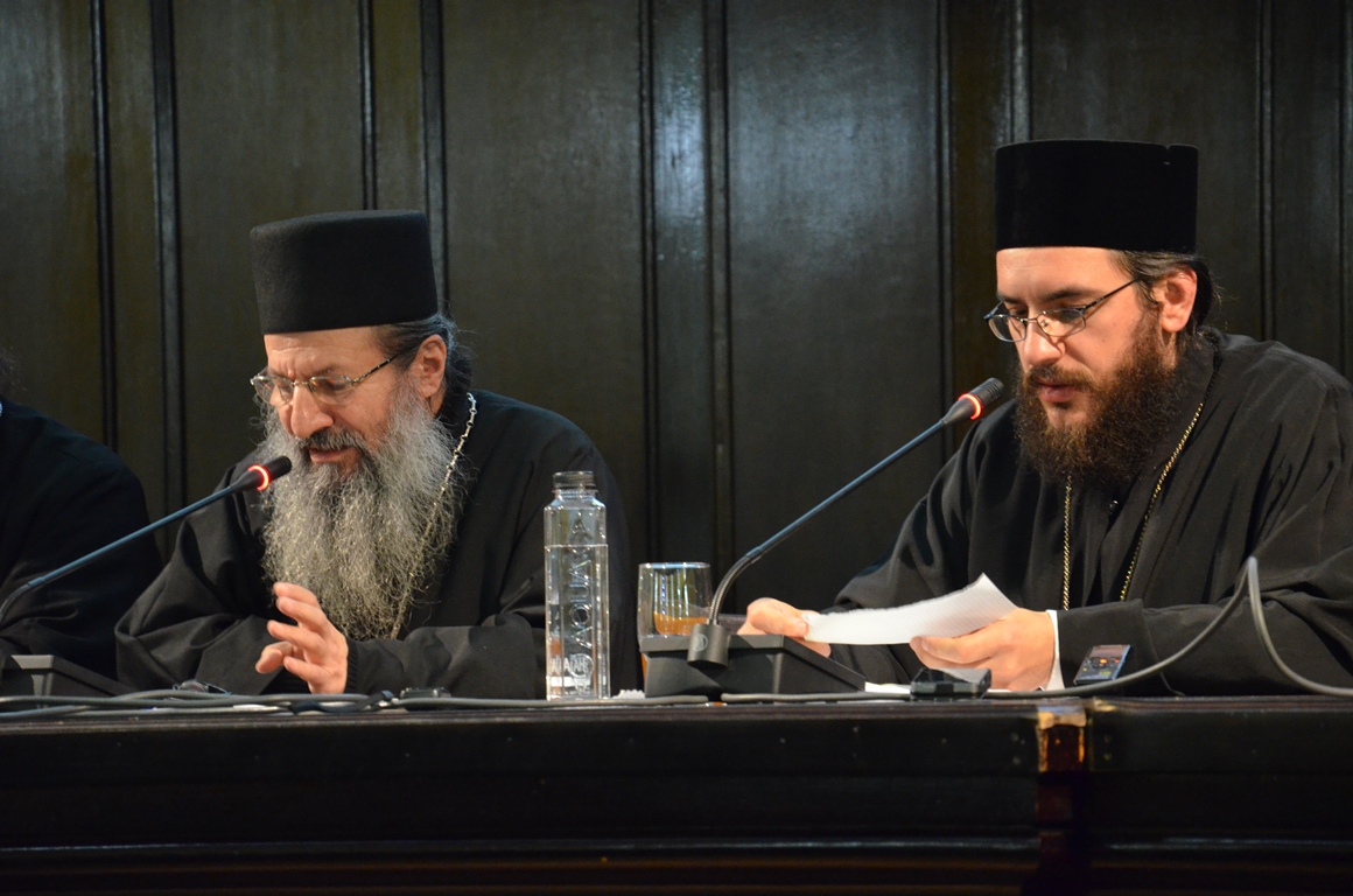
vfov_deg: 8.7
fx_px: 5906
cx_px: 676
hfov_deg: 13.1
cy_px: 448
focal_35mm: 158
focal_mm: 105
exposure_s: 1/15
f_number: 5.6
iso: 3200
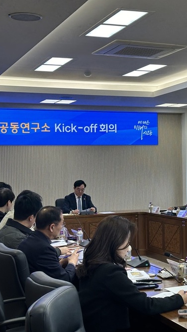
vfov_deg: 30.2
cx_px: 175
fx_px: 617
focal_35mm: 70
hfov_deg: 16.9
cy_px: 166
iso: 80
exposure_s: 1/120
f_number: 1.78
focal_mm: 6.86
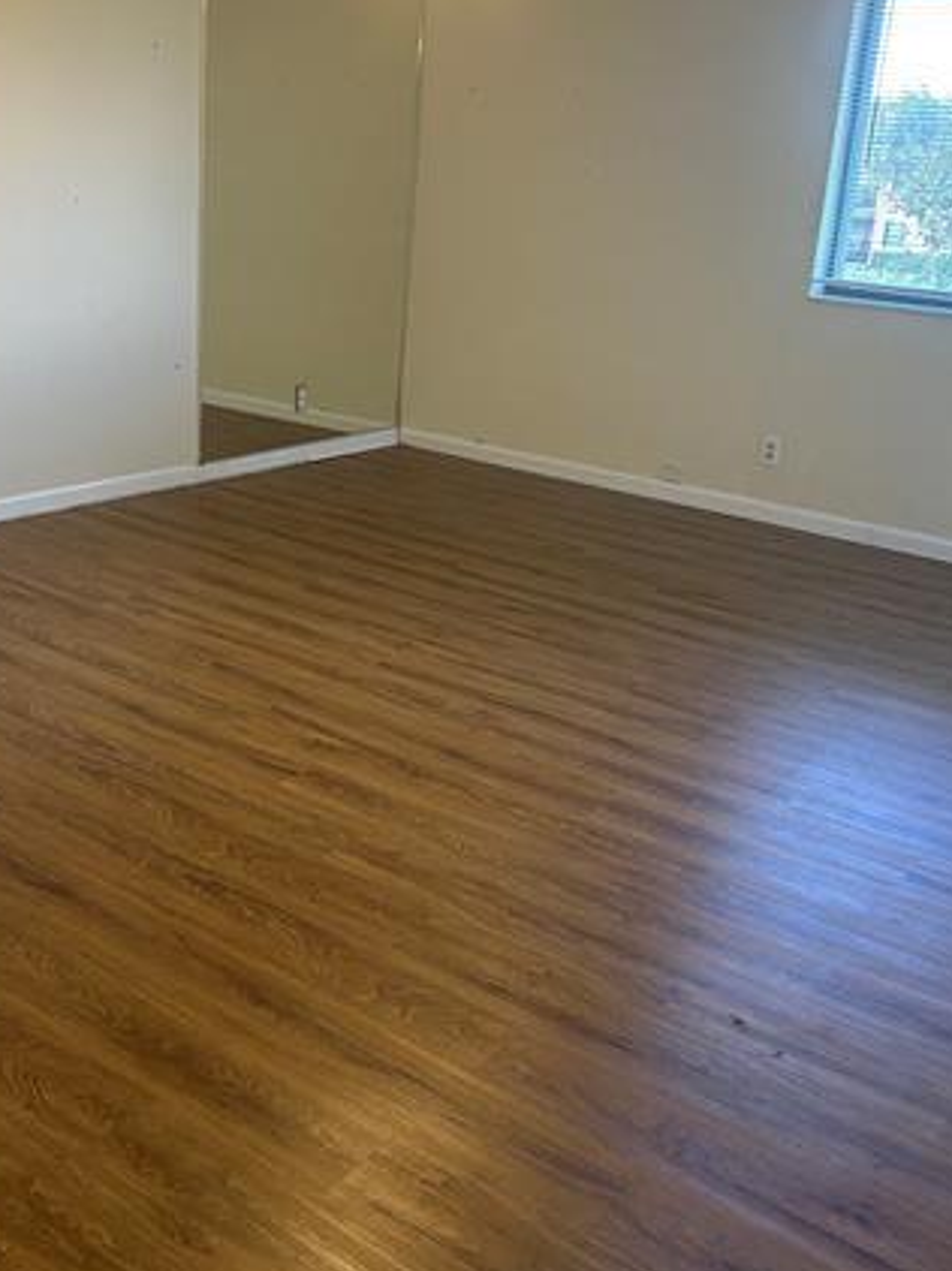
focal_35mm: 37
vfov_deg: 50.1
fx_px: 1358
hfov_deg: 38.5
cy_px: 605
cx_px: 395
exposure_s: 1/60
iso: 160
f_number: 1.5
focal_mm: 5.7
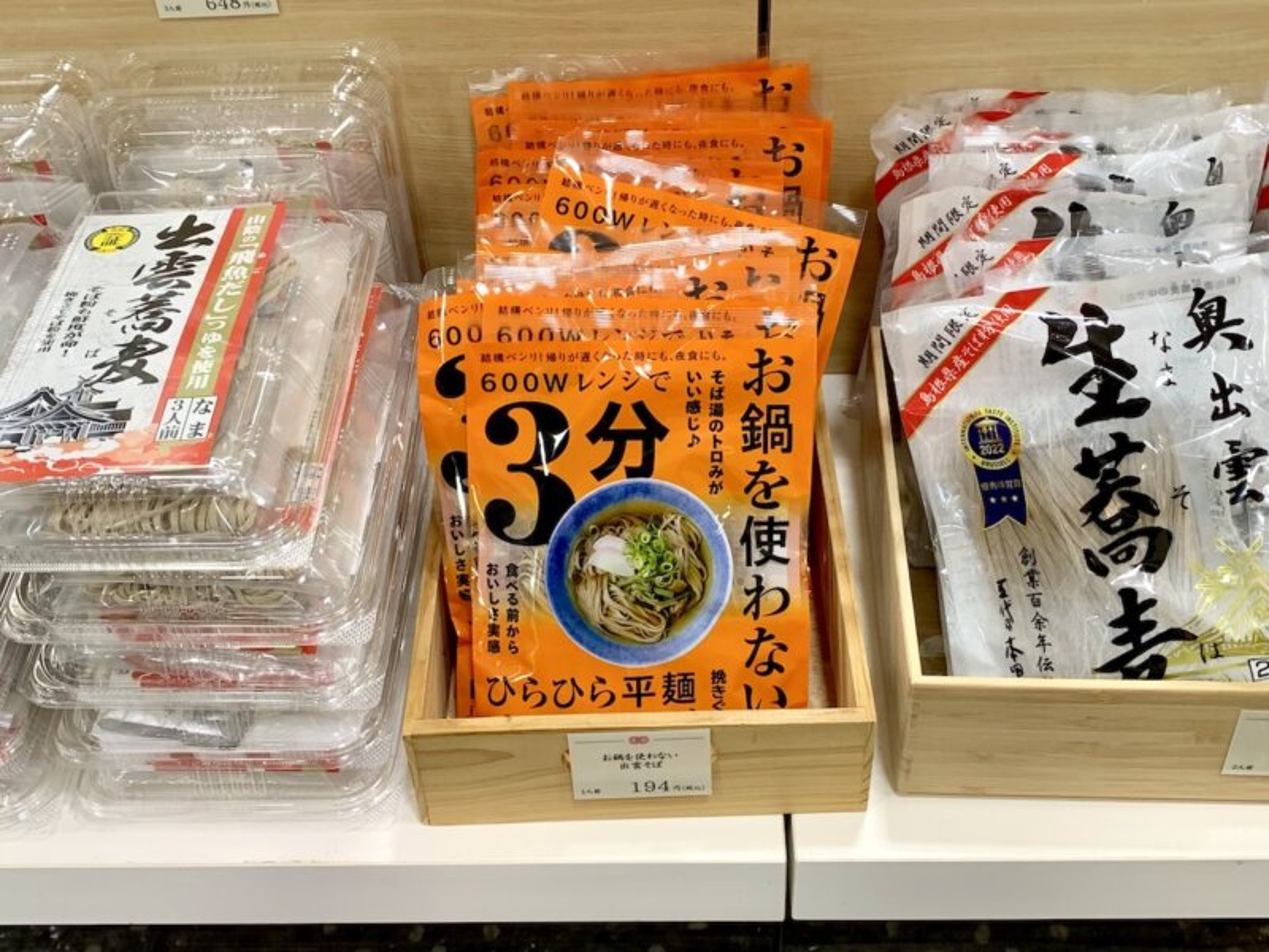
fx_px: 953
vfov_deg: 53.1
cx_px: 634
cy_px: 476
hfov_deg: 67.3
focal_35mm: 26
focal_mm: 4.25
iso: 64
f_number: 1.8
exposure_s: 1/60
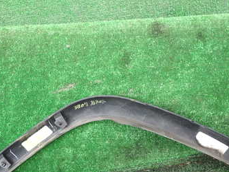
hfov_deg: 35.5
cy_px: 111
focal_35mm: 54
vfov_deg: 26.9
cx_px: 100
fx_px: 357
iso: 125
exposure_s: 1/60
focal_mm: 5.4
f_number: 2.3
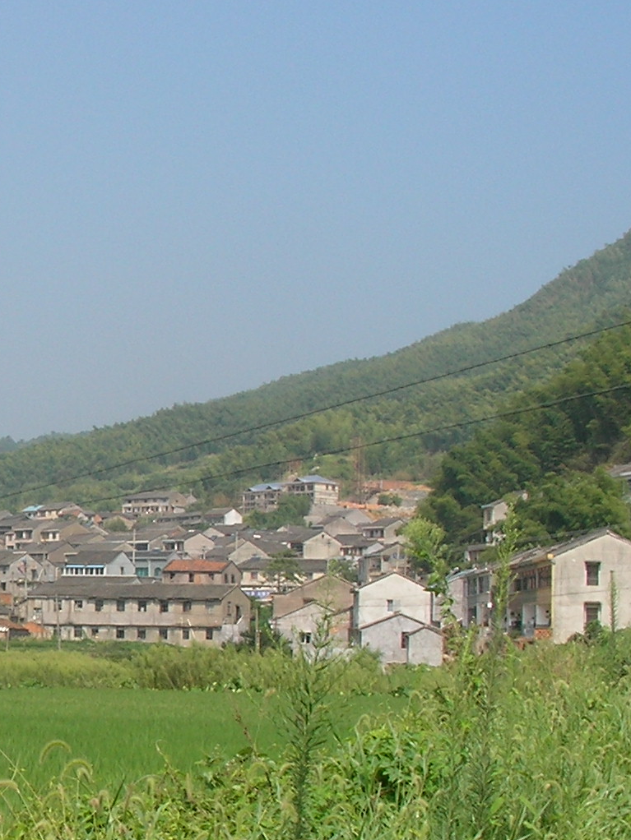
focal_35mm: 85
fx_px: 2065
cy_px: 466
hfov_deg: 16.6
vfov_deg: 23.0
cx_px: -151
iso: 50
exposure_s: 1/317
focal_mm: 5.8
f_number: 5.6
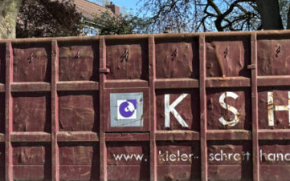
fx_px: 387
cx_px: 251
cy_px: 92
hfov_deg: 38.7
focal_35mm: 49
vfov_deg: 26.4
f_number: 1.78
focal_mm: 6.86
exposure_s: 1/1949
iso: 80
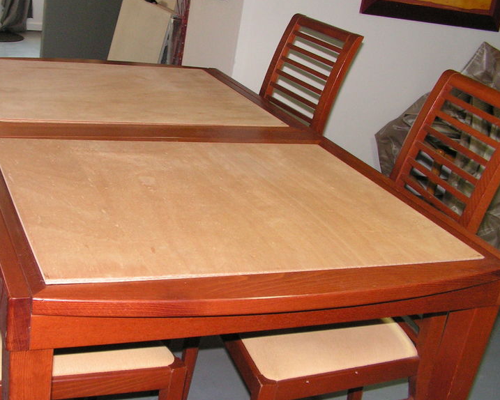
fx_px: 725
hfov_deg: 37.8
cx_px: 181
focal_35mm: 49
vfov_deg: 30.8
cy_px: 208
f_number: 3.2
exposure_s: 1/40
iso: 200
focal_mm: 6
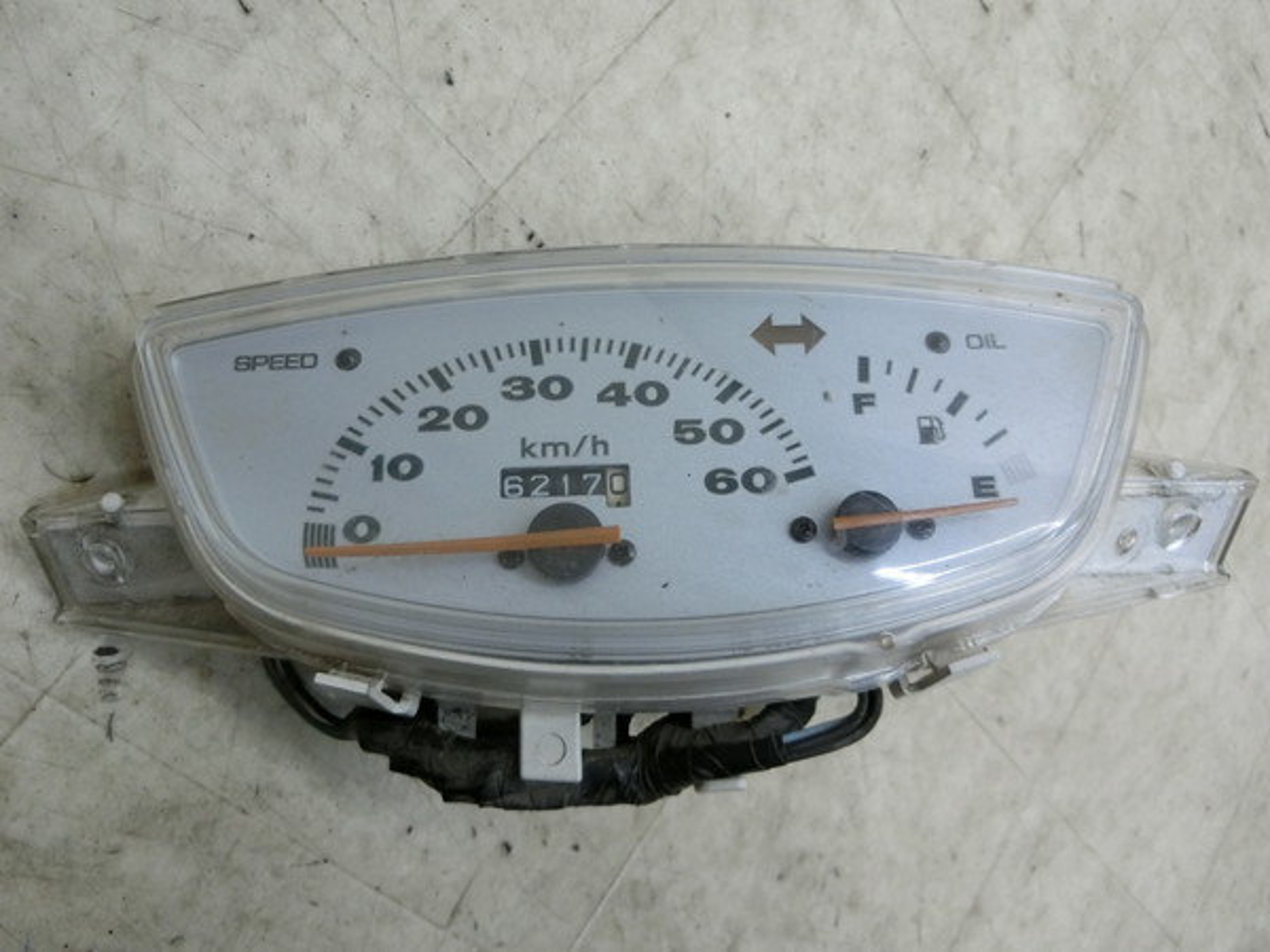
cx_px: 635
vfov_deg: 54.9
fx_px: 917
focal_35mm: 25
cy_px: 476
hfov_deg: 69.4
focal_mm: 4.5
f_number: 3.5
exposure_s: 1/100
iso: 400
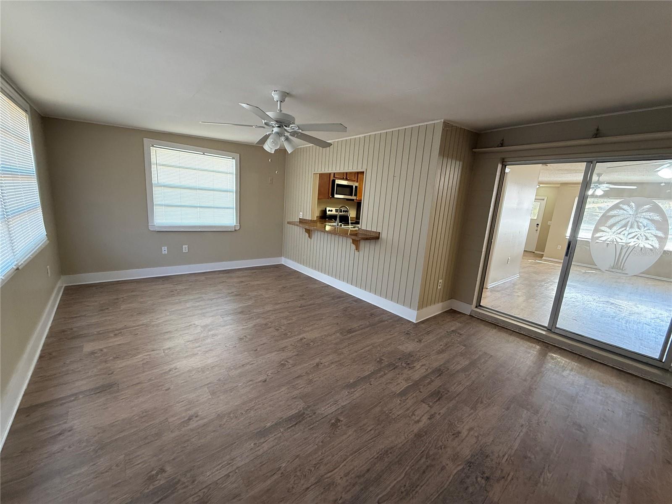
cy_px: 252
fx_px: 272
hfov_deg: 102.1
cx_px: 336
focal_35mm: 14
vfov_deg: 85.7
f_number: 2.2
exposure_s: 1/60
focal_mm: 2.22
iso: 250
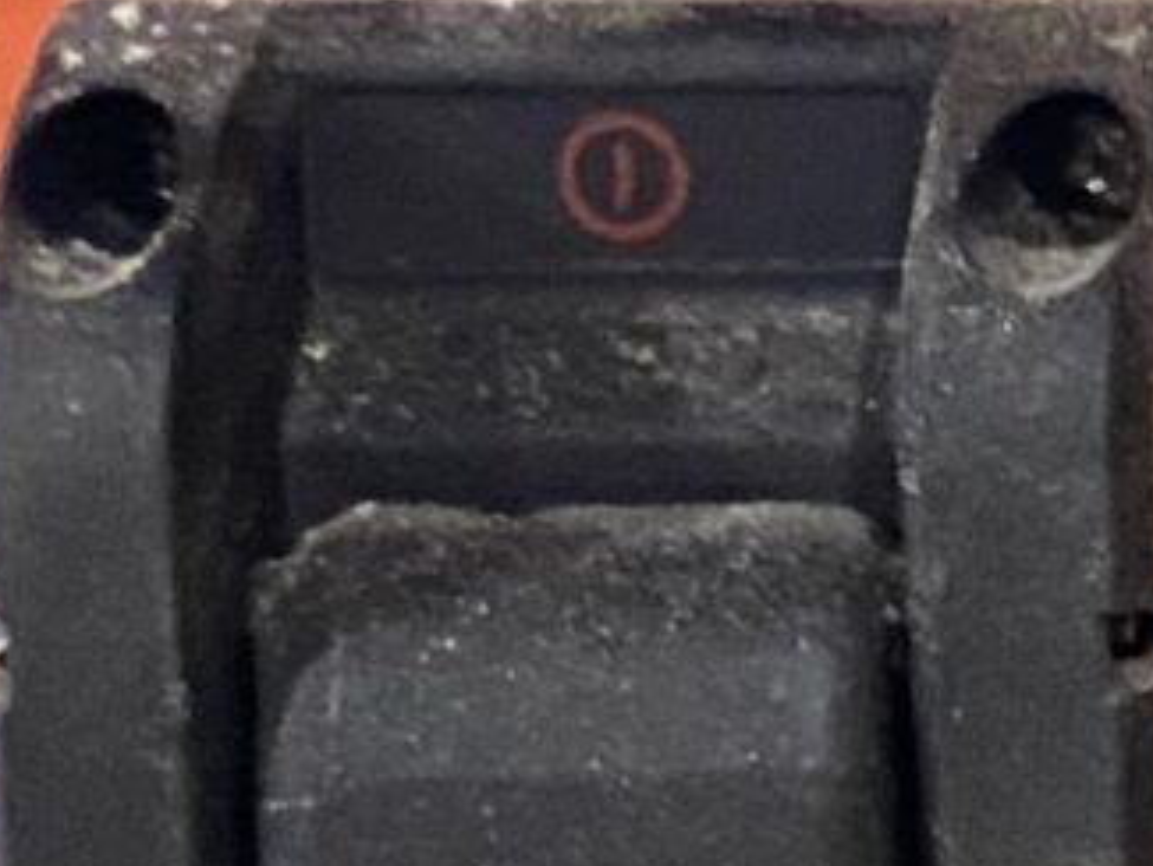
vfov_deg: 7.2
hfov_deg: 8.7
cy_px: 887
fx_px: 6831
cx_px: 2788
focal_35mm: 205
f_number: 1.8
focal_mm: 4.25
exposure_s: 1/25
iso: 500
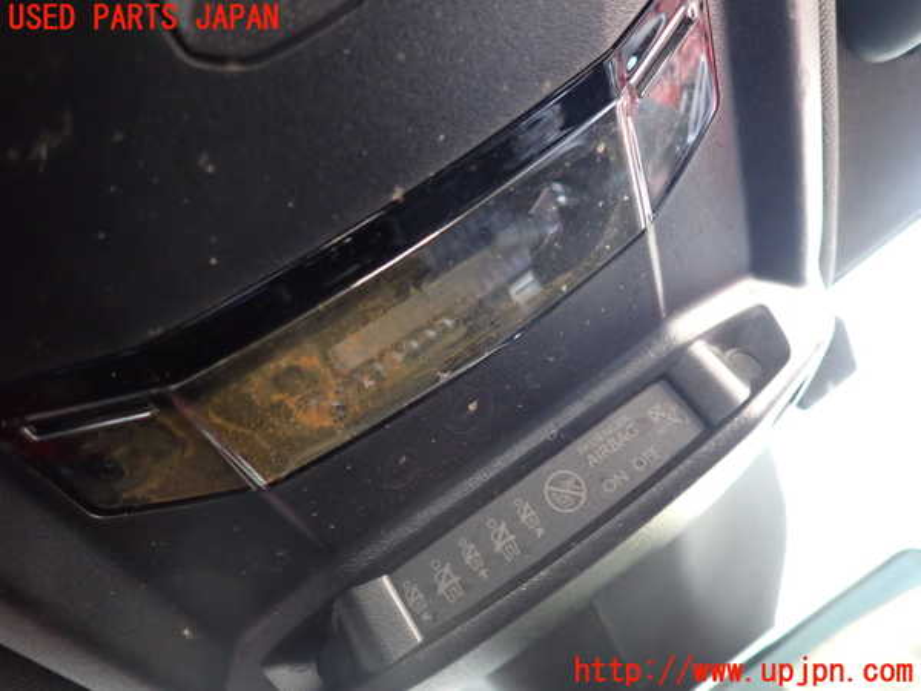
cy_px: 346
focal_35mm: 25
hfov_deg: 69.4
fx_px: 665
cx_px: 460
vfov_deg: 54.9
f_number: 2
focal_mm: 4.5
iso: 400
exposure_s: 1/30
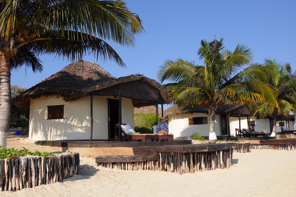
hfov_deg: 57.3
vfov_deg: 39.9
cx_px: 148
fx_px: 271
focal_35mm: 33
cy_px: 98
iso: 640
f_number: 13
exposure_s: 1/640
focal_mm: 22
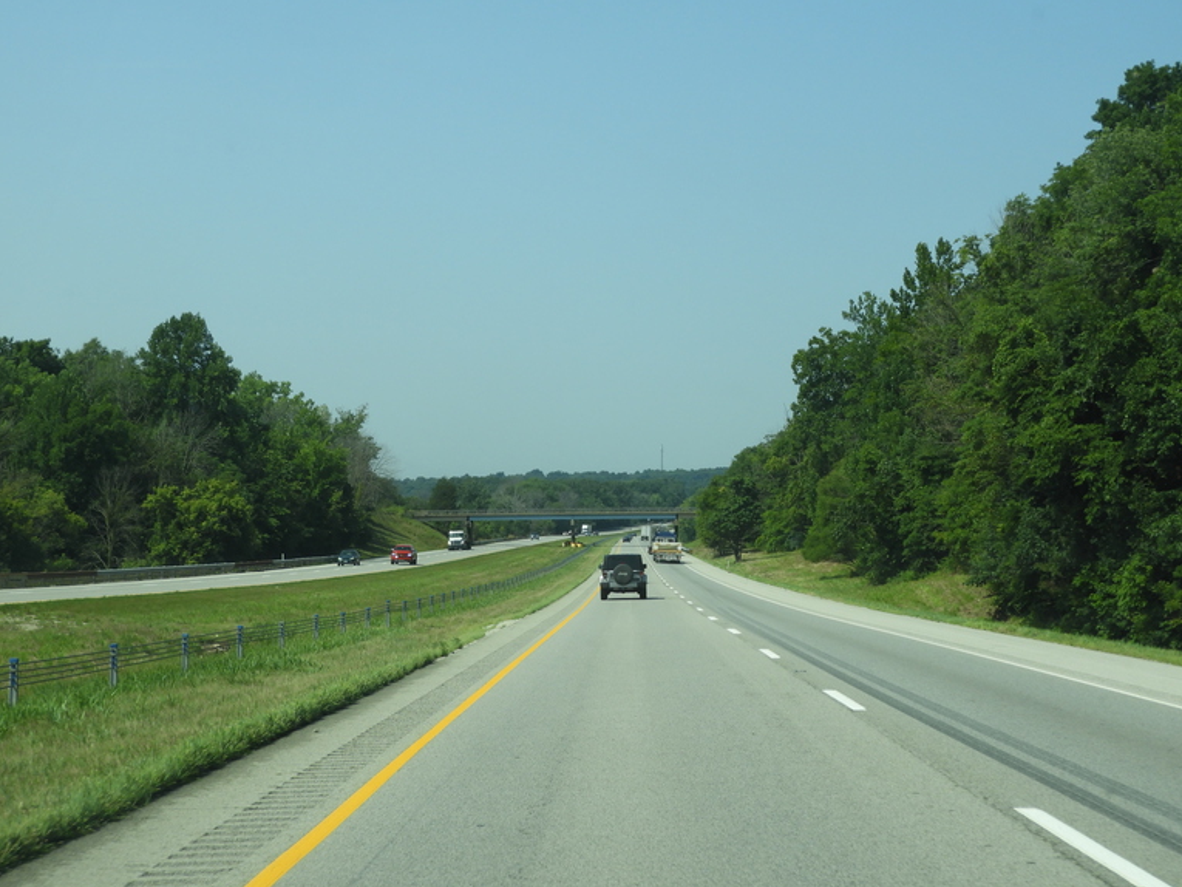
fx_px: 2322
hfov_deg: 28.6
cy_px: 457
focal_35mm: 68
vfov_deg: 21.6
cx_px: 606
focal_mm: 11.6
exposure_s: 1/800
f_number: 4.2
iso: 100
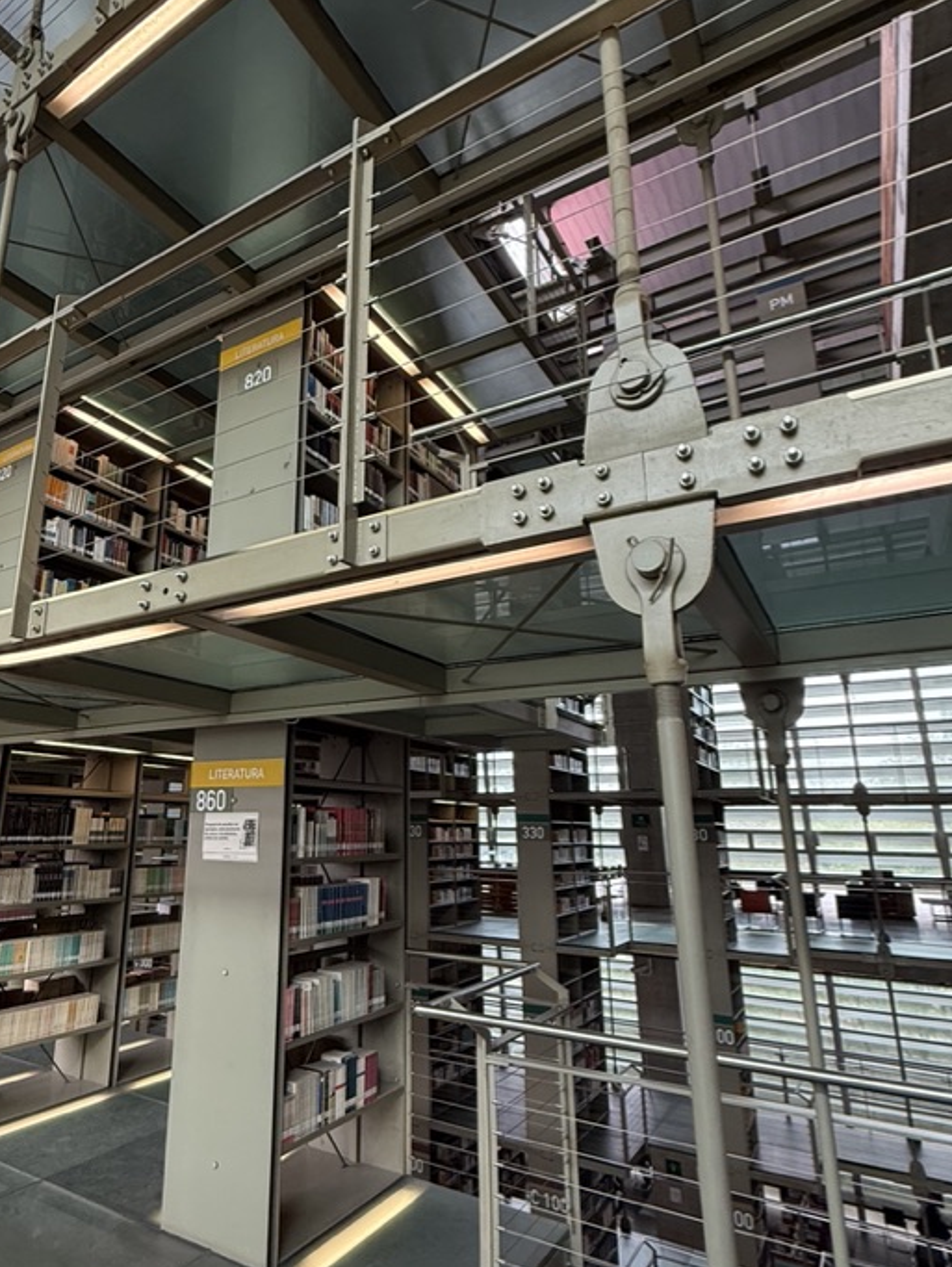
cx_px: 367
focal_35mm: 21
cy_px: 638
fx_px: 769
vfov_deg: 79.0
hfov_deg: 62.7
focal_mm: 2.22
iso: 250
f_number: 2.2
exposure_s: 1/99
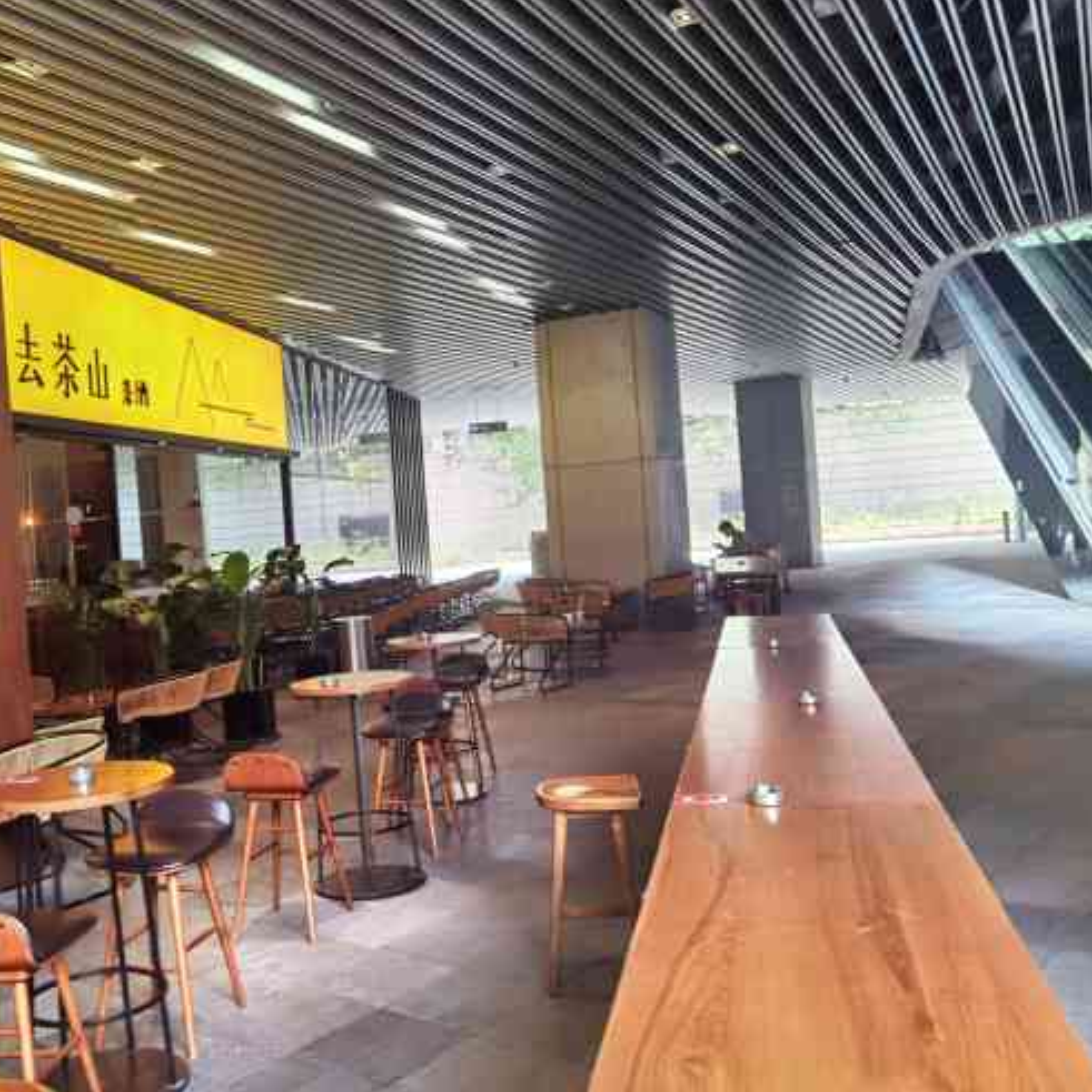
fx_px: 1213
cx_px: 385
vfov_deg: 48.4
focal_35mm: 34
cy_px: 539
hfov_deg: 47.8
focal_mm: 6.71
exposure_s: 1/133
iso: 50
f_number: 1.9
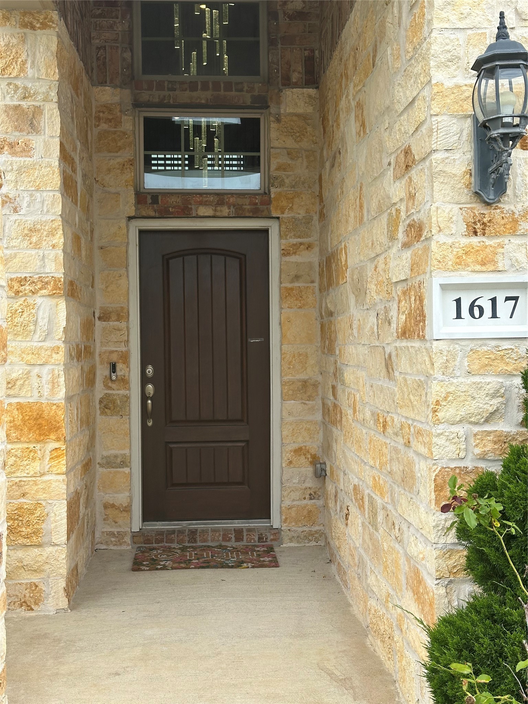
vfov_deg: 39.7
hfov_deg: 30.3
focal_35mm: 48
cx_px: 264
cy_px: 352
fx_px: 976
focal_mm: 6.86
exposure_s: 1/1613
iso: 64
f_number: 1.78
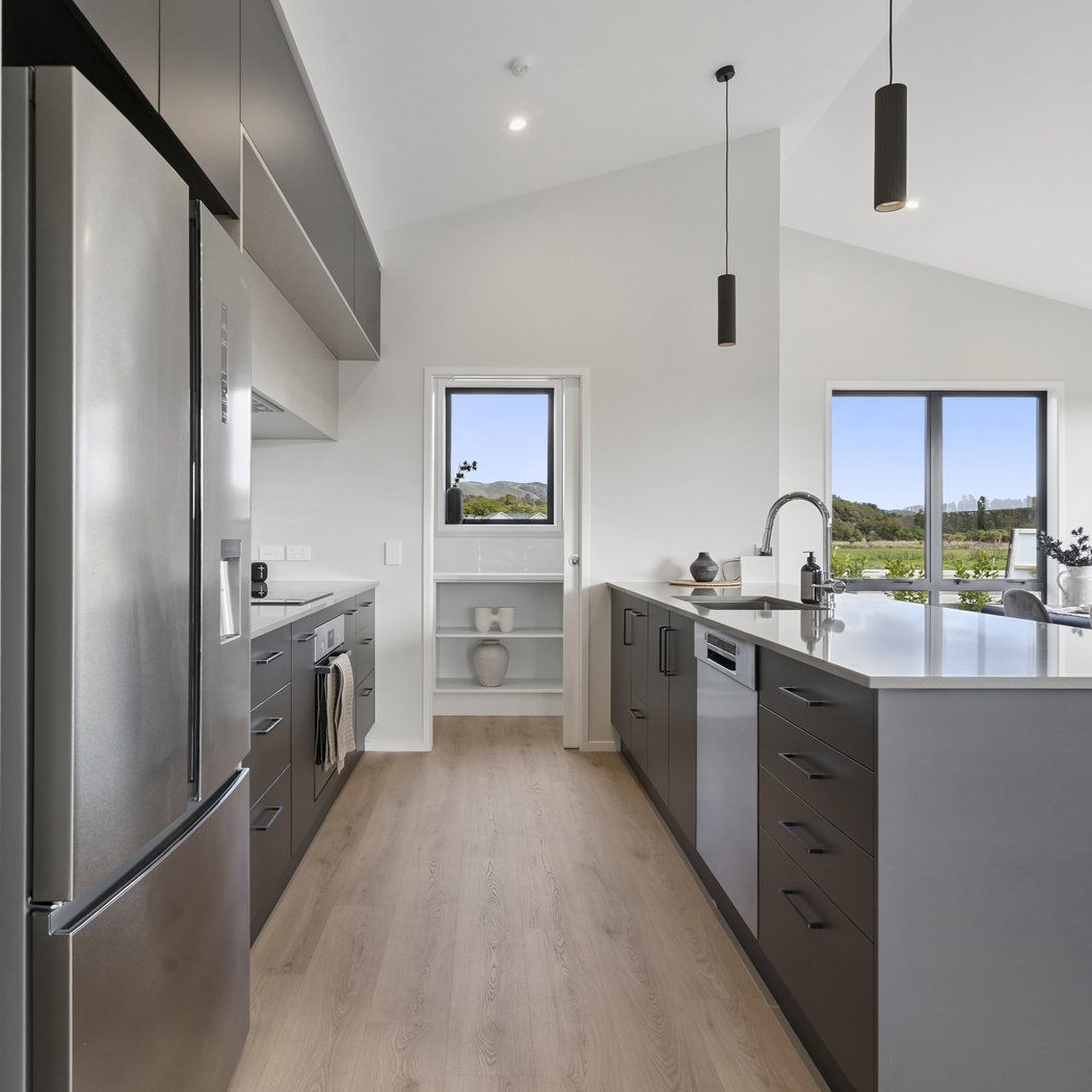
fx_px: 785
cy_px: 552
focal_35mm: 22
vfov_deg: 69.6
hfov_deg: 69.5
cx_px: 503
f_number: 9
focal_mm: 17
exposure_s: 1/25
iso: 400
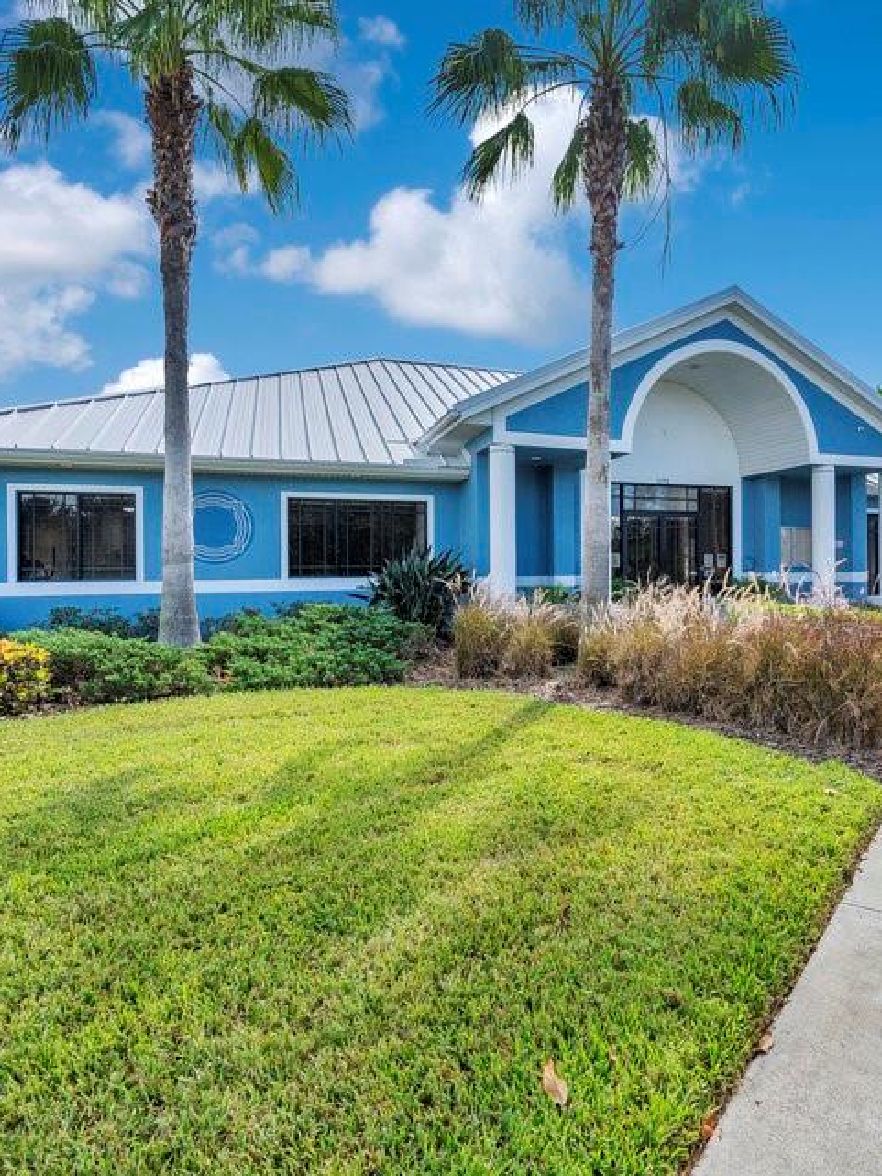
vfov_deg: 79.0
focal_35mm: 21
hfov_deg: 62.5
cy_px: 568
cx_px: 554
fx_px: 713
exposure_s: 1/1600
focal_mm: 14
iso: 400
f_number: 6.3
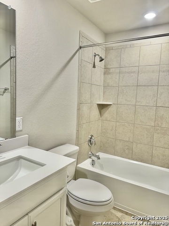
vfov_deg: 71.6
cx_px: 84
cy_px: 113
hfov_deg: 56.8
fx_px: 156
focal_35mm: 24
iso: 125
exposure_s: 1/120
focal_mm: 6.86
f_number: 1.78
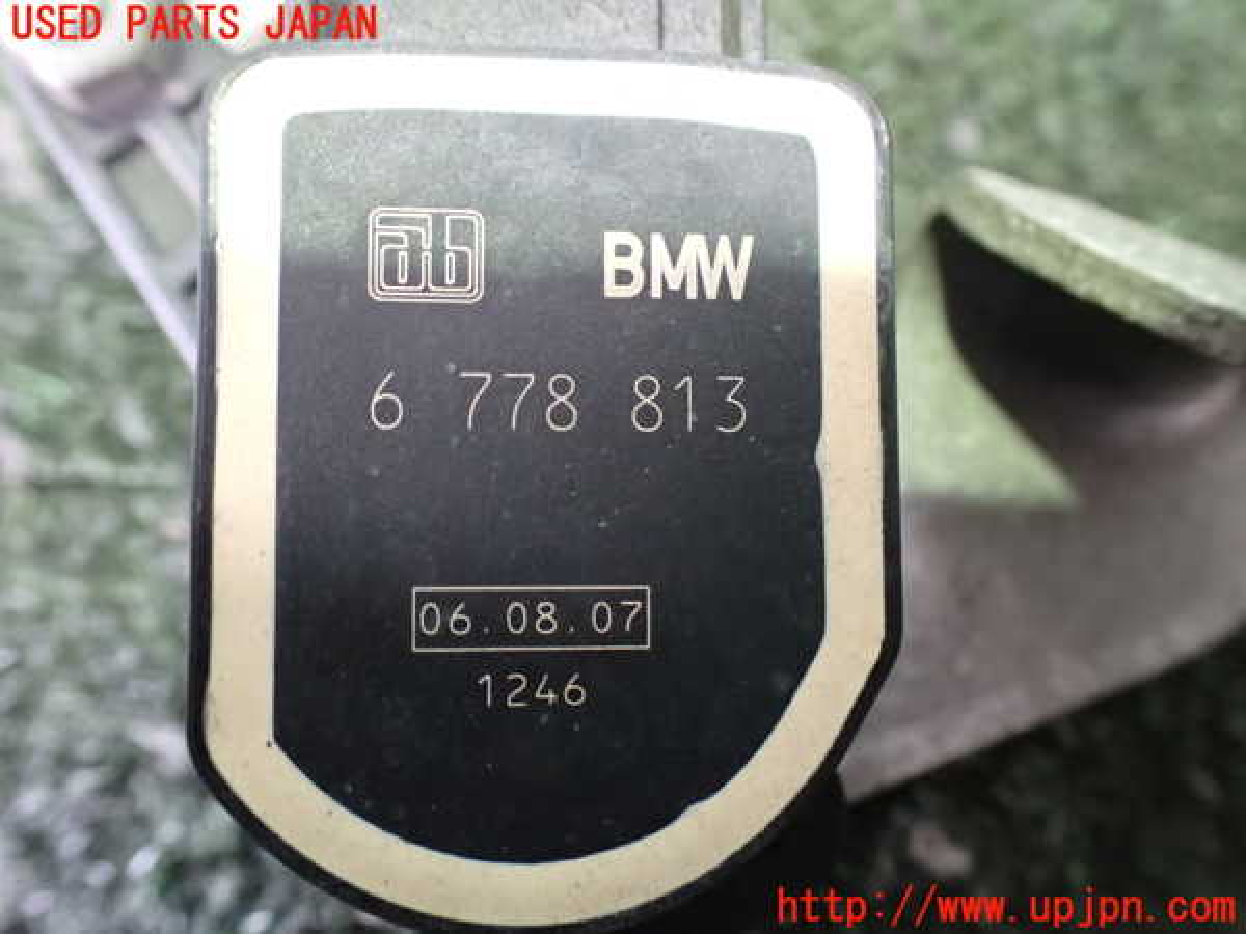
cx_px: 623
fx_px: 1080
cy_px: 467
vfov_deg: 46.8
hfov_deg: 60.0
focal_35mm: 30
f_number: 2.3
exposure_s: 1/30
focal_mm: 5.4
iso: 1600
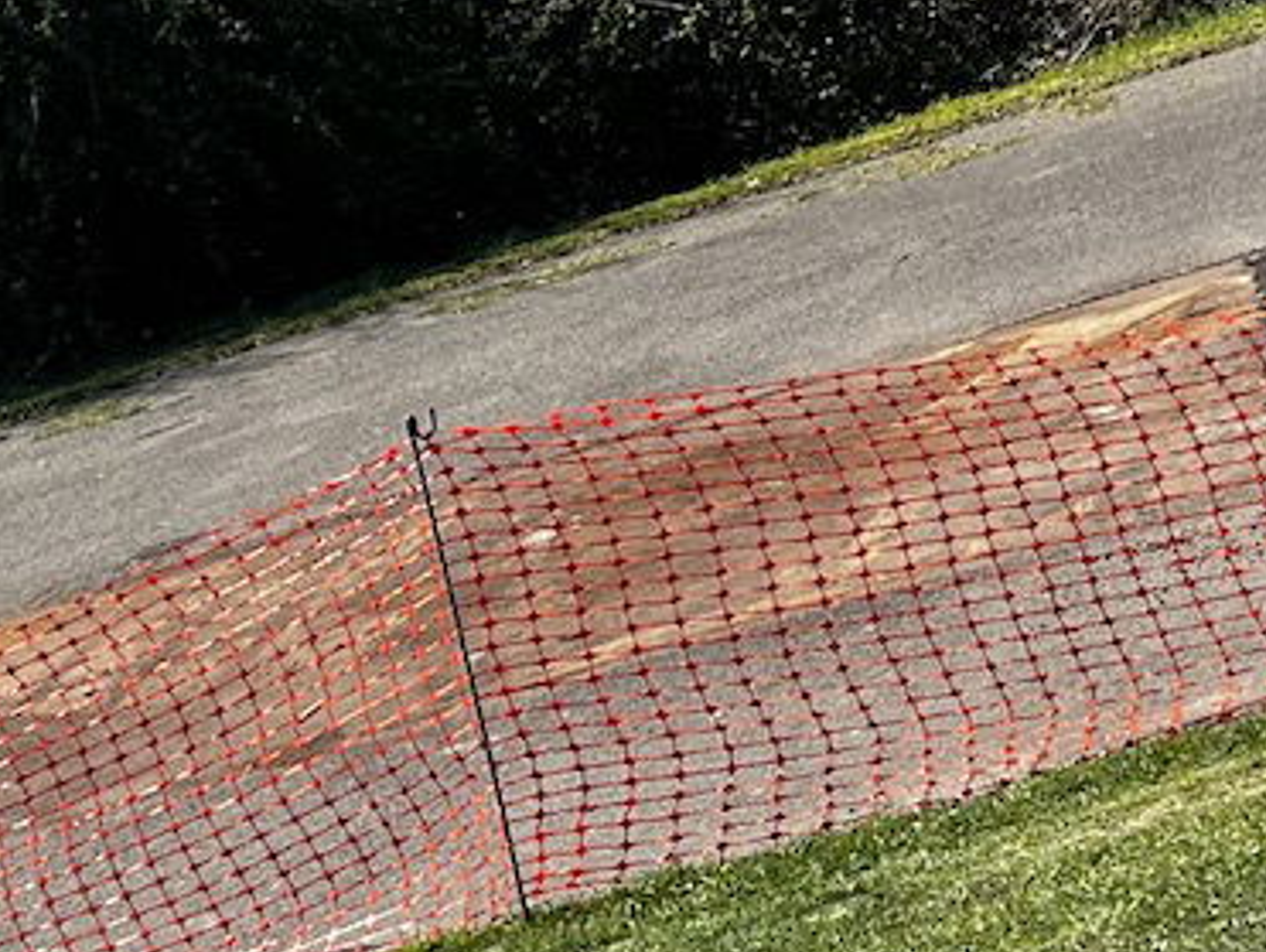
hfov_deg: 18.7
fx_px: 3844
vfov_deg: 14.1
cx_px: 805
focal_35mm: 105
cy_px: 517
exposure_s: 1/2353
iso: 50
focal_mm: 5.7
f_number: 1.5
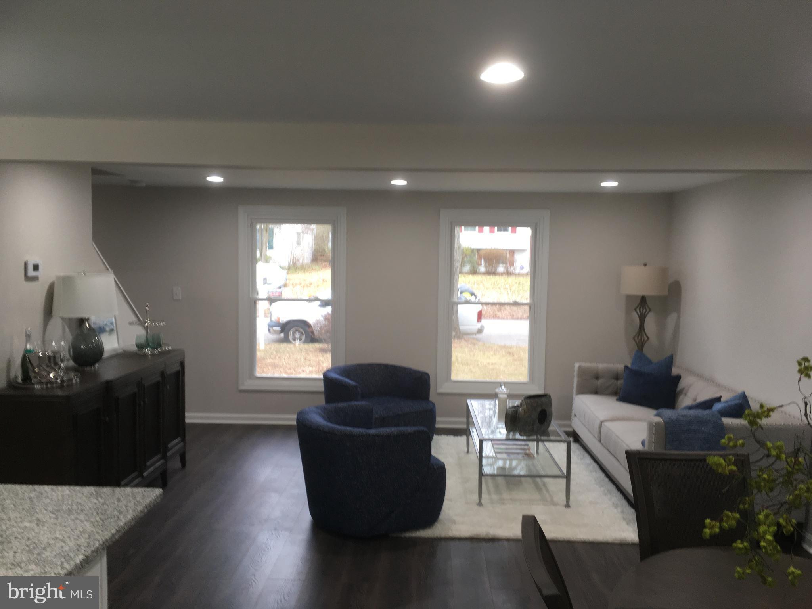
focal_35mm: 29
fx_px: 680
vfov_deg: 48.2
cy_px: 304
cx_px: 406
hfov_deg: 61.7
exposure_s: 1/30
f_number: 2.2
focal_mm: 4.15
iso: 40
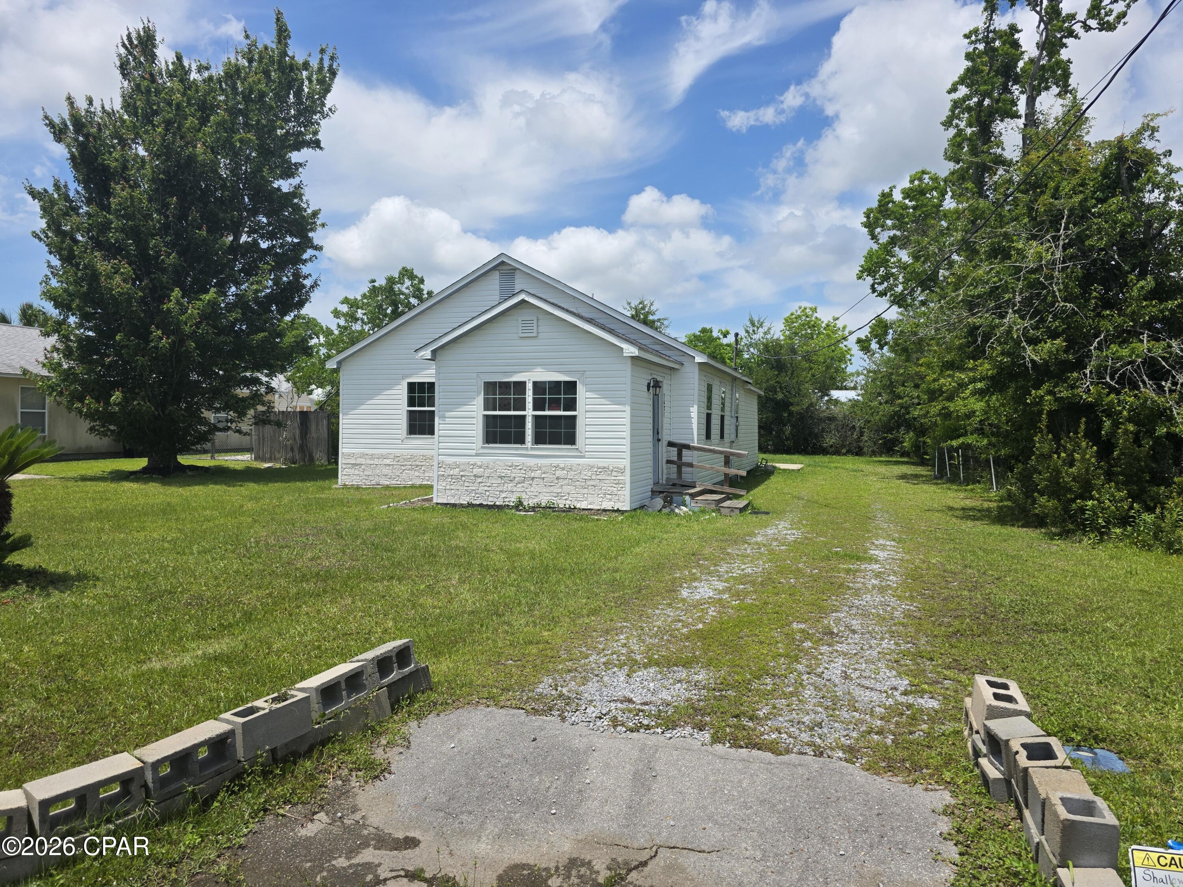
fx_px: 786
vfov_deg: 58.9
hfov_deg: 73.9
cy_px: 444
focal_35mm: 23
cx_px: 592
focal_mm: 6.3
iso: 80
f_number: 1.7
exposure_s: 1/6809
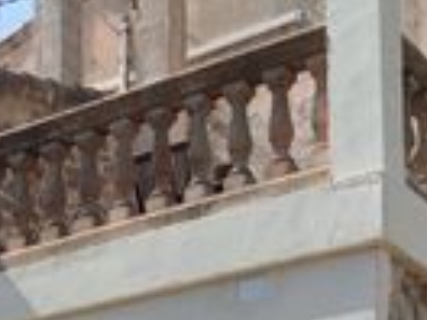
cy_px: 561
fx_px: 1345
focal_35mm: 109
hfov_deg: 17.7
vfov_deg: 12.5
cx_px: 13
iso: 50
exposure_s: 1/1576
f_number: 1.8
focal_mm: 4.68
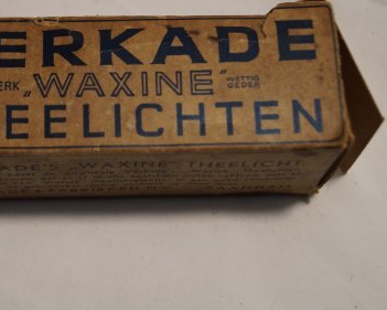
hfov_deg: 20.9
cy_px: 107
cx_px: 51
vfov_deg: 17.1
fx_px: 1029
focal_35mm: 90
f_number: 5
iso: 500
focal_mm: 35
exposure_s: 1/60
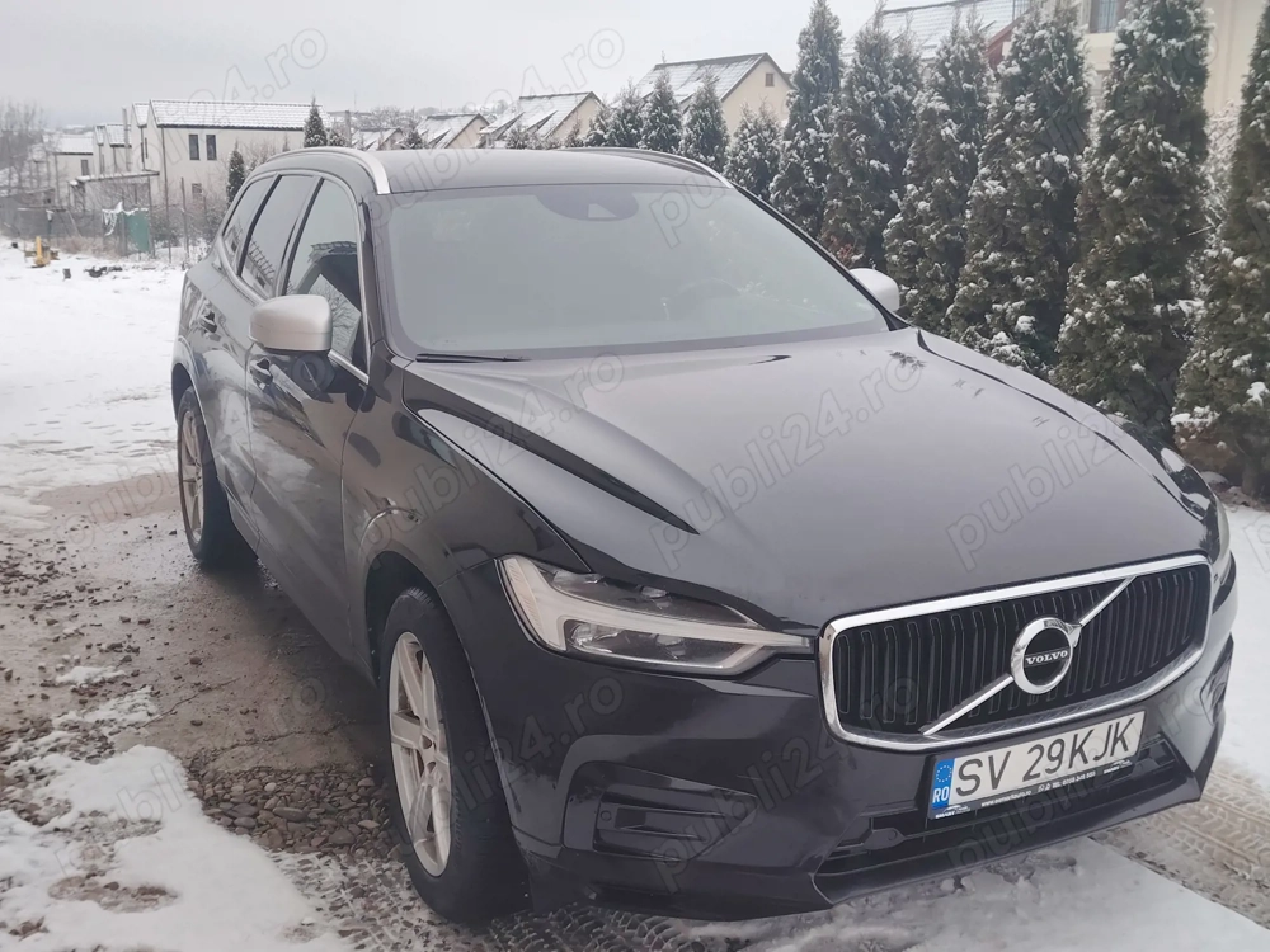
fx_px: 1357
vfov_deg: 38.7
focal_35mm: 37
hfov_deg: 50.1
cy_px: 476
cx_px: 635
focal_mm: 5.25
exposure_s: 1/182
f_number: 1.75
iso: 100
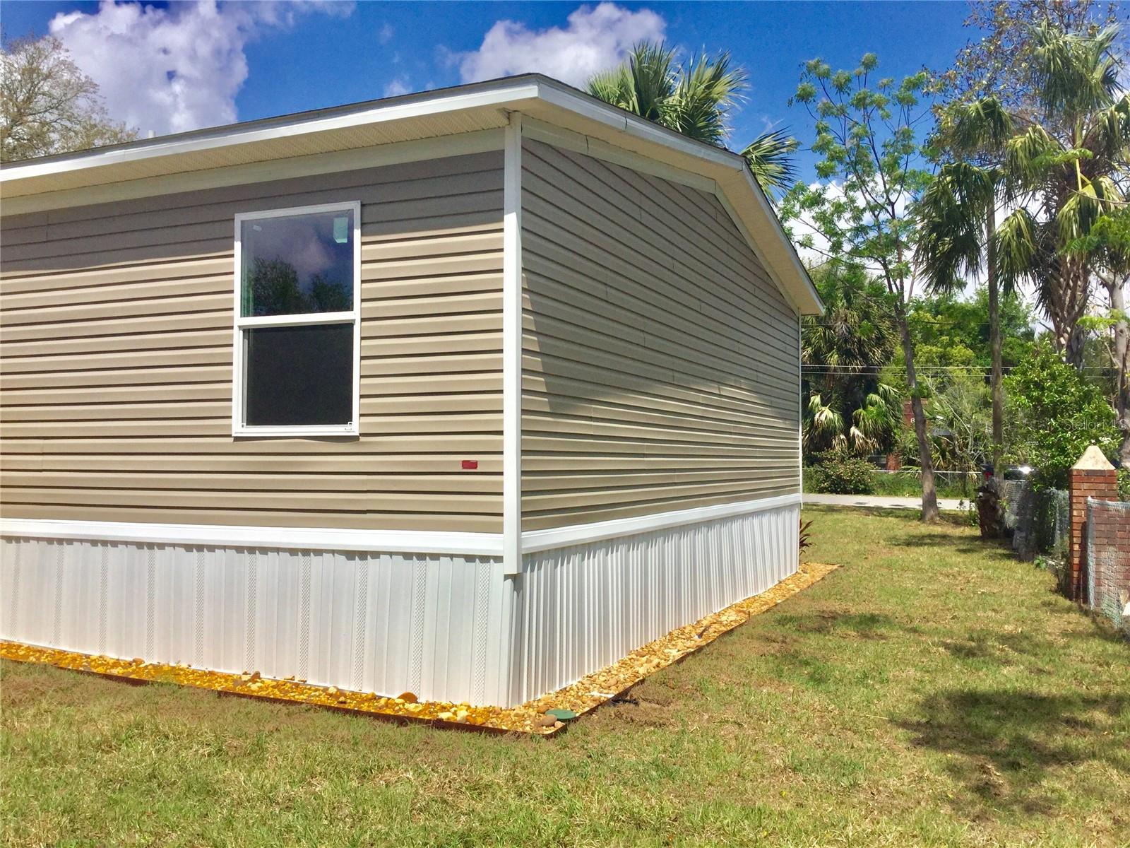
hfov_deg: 58.4
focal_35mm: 31
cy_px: 424
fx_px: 1012
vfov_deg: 45.4
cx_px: 565
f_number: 2.4
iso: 25
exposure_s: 1/2551
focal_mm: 3.3
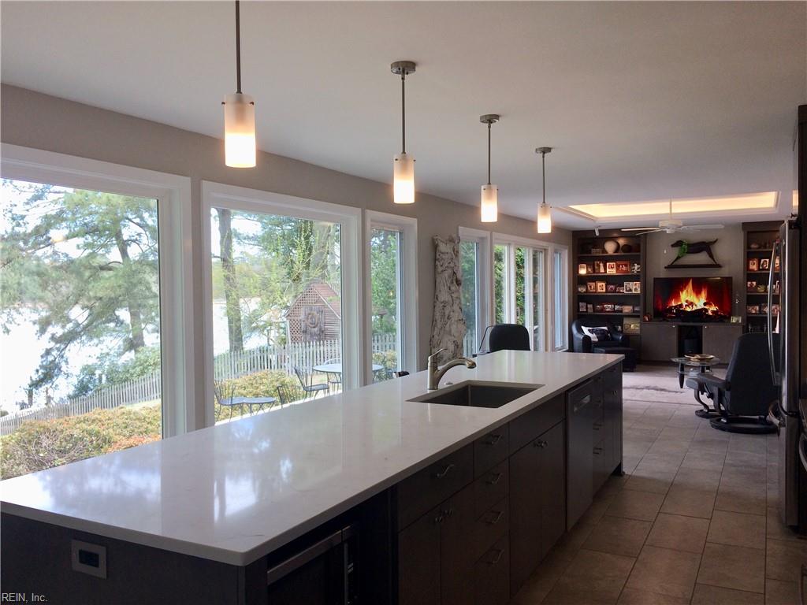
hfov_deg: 61.7
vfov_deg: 48.2
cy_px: 302
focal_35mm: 29
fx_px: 676
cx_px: 404
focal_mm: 4.15
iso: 32
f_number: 2.2
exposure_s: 1/120
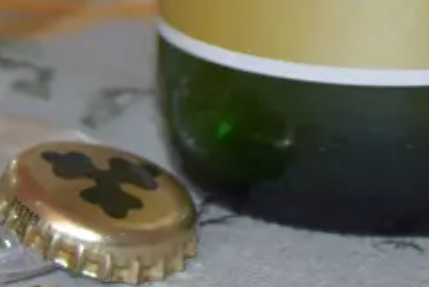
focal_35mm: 293
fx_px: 3494
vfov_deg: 4.6
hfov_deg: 7.0
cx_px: 126
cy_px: -254
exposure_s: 1/60
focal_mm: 46
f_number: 5.3
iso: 560
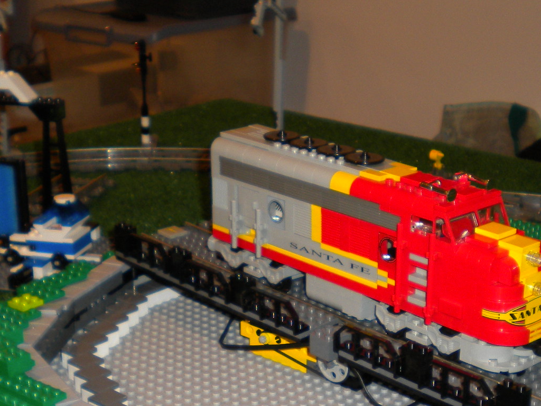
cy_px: 312
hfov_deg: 27.7
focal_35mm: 70
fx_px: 1094
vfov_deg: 20.8
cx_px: 319
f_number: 3.1
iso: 100
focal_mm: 6.3
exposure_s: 1/30
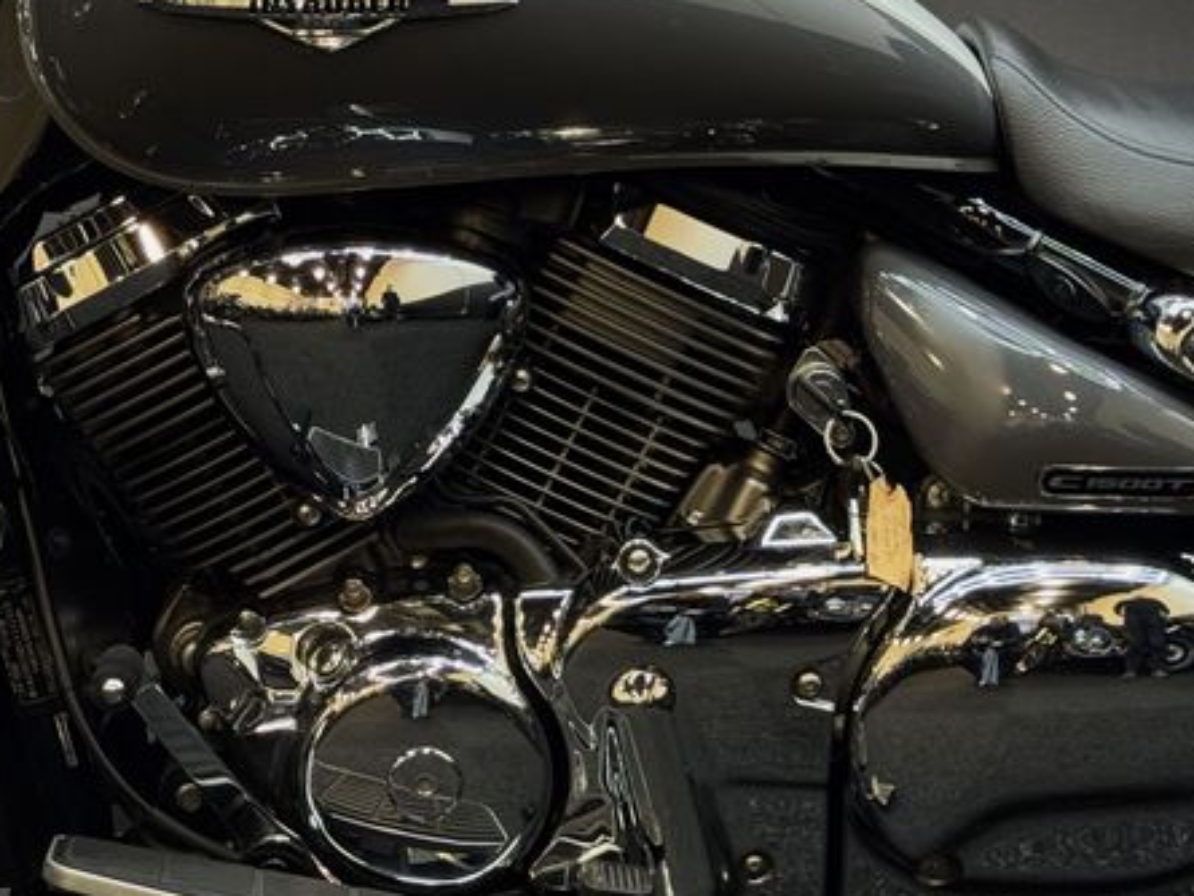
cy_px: 526
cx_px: 397
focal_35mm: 69
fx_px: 2381
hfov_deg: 28.0
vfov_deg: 21.3
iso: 200
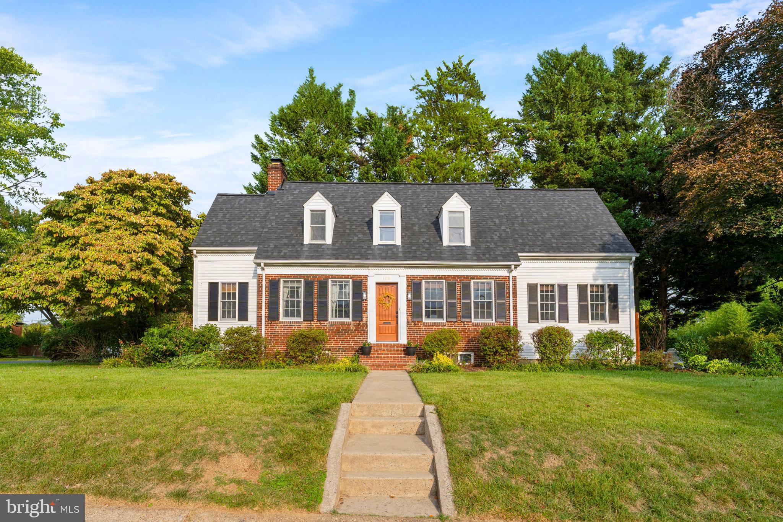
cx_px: 392
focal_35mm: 20
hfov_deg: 83.1
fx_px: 441
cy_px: 261
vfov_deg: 61.2
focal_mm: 20.3
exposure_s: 1/200
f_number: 11
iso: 320
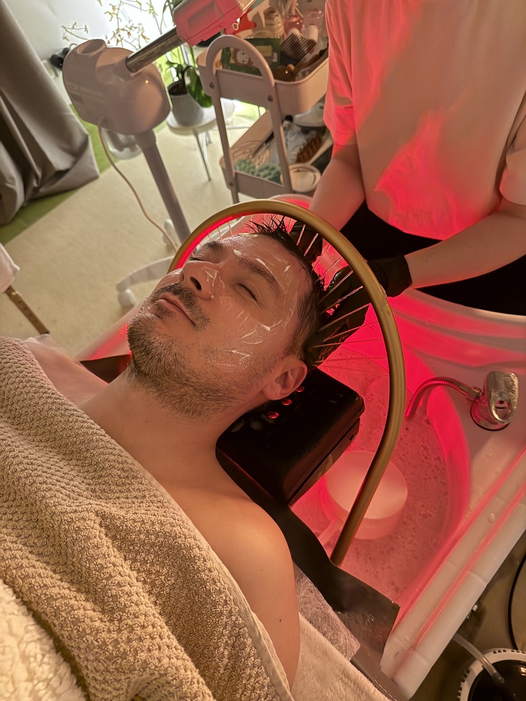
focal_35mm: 24
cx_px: 263
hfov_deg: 56.8
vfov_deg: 71.6
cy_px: 350
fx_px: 486
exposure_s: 1/20
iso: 1600
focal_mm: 6.76
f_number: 1.78
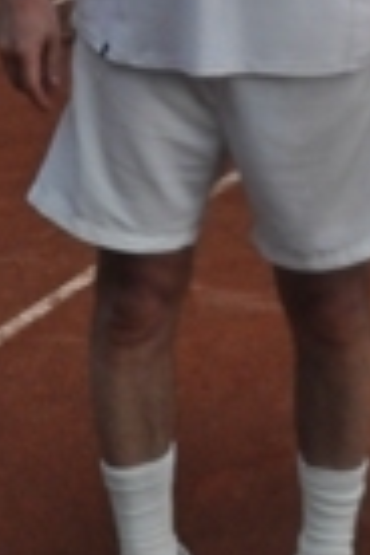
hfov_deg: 10.6
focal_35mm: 127
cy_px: -153
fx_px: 1958
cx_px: 462
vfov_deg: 15.4
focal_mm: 26
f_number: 4
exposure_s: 1/500
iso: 1600
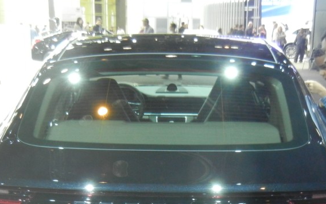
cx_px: 163
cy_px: 213
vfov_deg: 19.3
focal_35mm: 65
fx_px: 577
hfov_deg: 31.5
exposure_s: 1/33.5
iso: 640
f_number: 3.6
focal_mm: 6.2
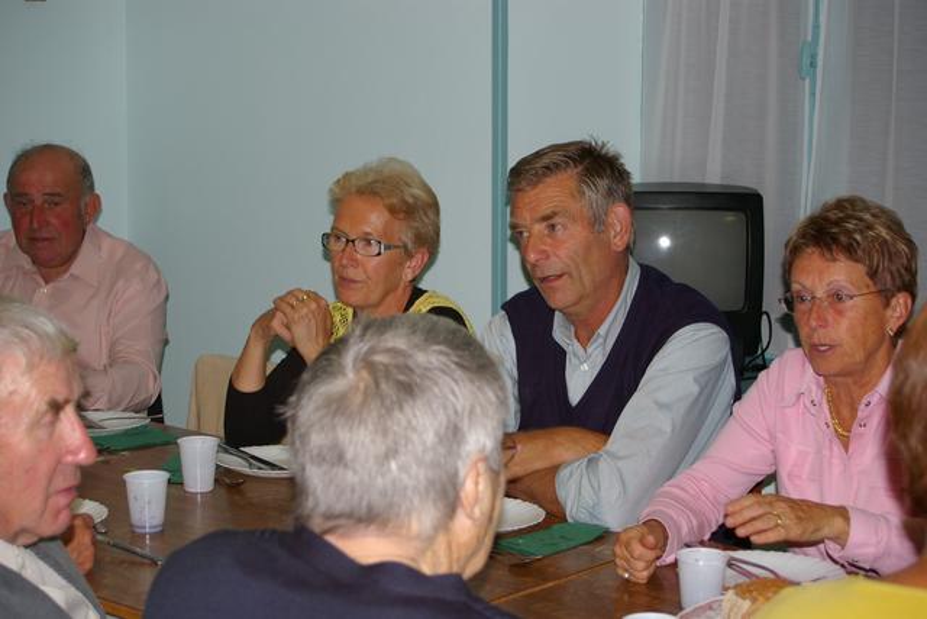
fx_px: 1932
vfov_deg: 18.2
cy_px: 310
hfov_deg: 27.0
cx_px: 464
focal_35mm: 75
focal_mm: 50
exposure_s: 1/60
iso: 200
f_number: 5.6
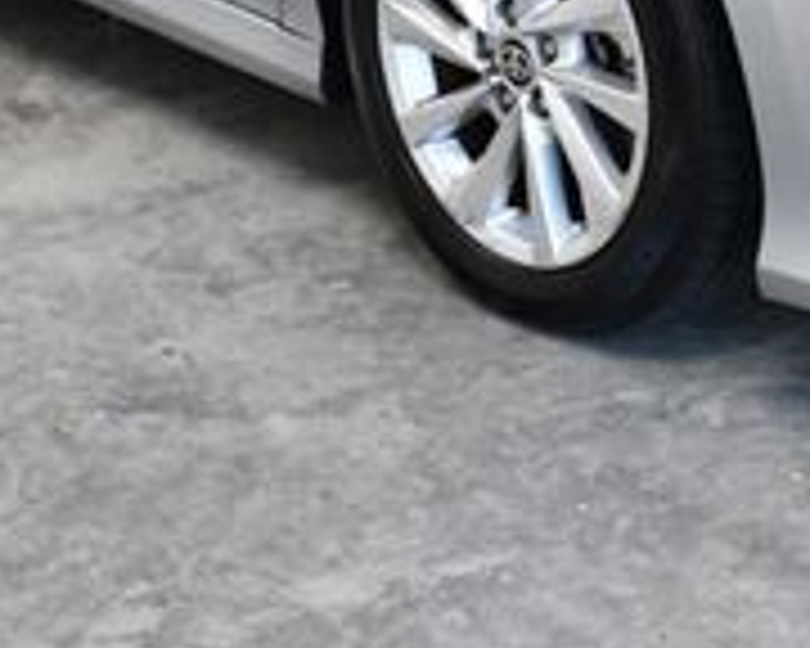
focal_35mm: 120
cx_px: 630
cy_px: -266
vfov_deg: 12.3
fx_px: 2877
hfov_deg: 15.9
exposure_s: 1/320
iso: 2500
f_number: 9
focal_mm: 24
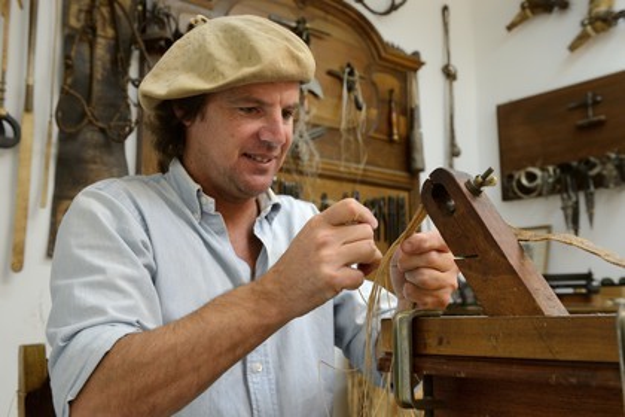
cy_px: 208
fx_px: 660
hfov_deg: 50.7
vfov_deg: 35.1
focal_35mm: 38
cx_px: 312
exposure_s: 1/80
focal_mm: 38
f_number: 7.1
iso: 1600
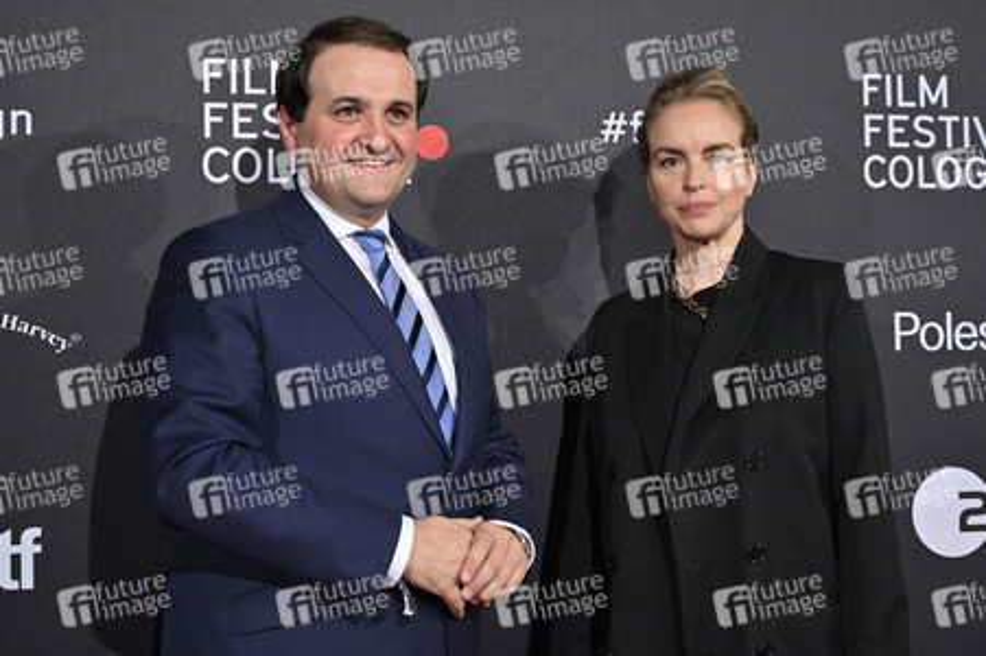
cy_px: 328
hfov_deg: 36.3
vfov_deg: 24.6
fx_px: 1505
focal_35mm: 55
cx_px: 493
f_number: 4
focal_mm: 55
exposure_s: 1/200
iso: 1000
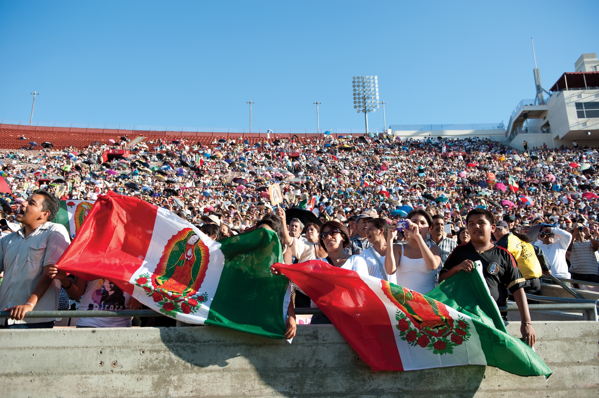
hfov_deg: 58.7
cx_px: 300
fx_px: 532
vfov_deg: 41.1
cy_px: 199
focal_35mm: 32
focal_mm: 32
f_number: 4
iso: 320
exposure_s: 1/1600
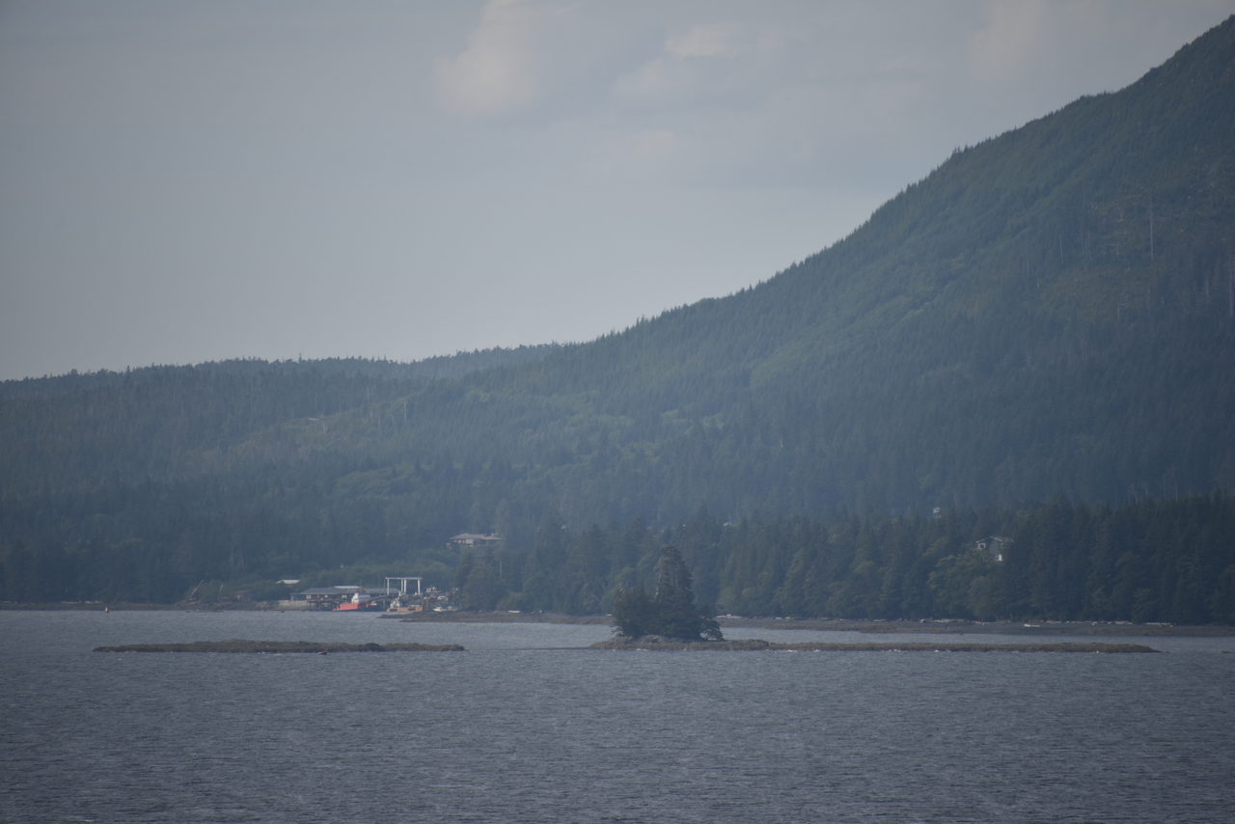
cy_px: 412
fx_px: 10293
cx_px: 618
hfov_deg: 6.9
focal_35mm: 300
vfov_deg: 4.6
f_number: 5.6
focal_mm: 300
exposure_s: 1/640
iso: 110
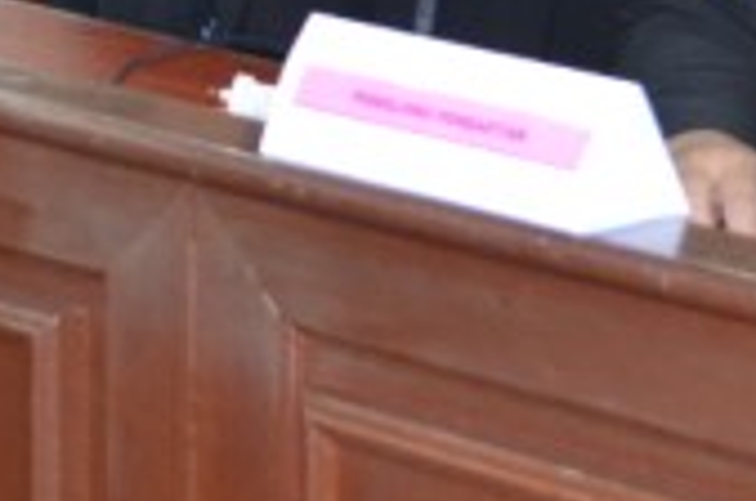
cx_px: -42
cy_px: -564
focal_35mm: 206
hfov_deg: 9.9
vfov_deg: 6.4
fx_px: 4318
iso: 3200
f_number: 4.8
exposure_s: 1/60
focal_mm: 32
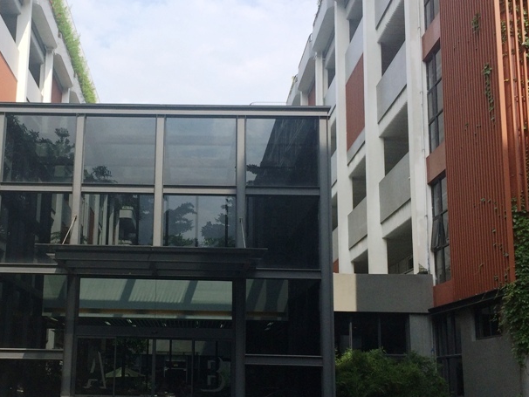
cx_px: 166
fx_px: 749
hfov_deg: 38.3
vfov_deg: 29.7
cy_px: 223
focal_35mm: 49
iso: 32
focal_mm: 4.15
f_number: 2.2
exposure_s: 1/2053
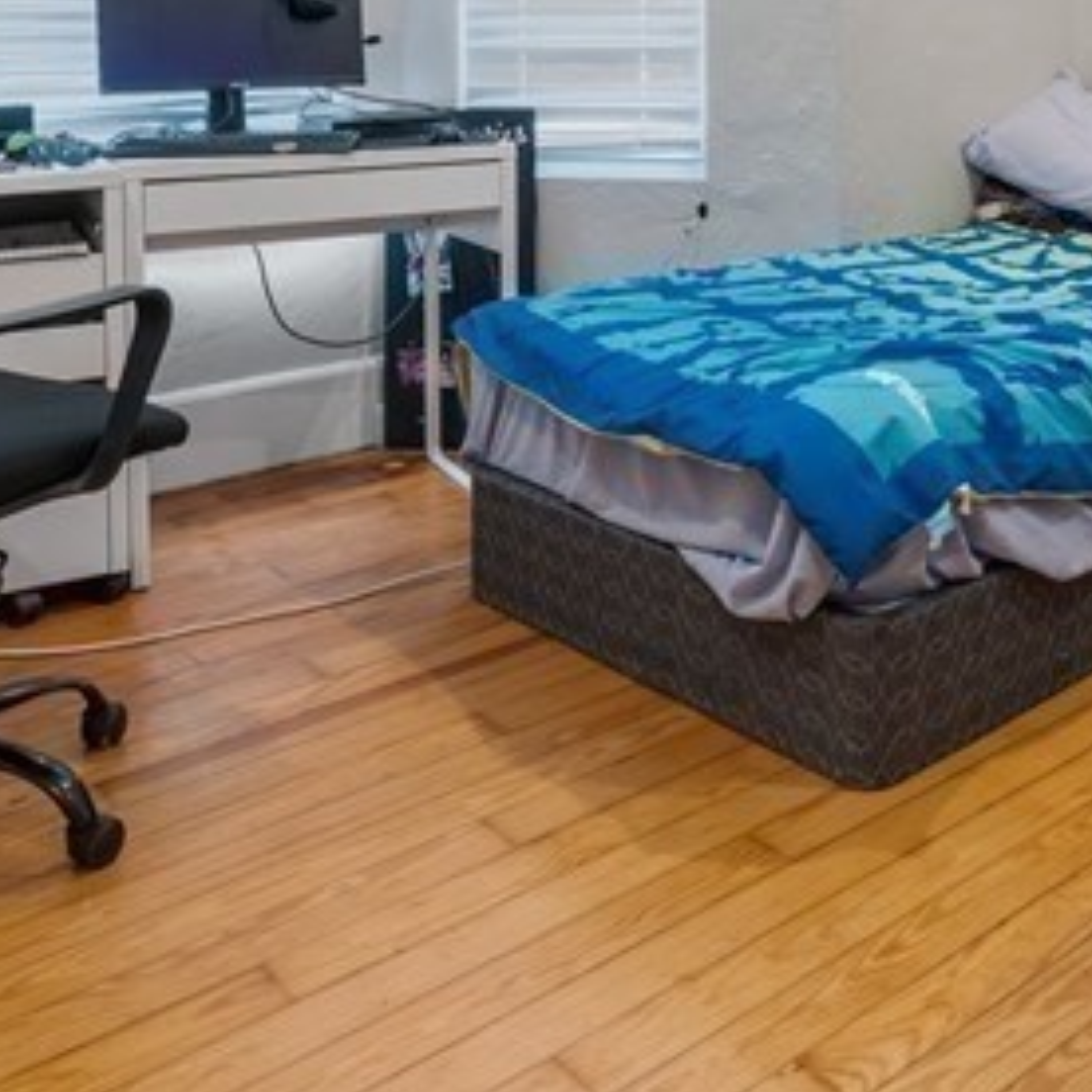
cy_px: -49
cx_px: 736
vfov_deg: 36.0
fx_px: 1463
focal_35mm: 41
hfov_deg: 40.4
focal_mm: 13
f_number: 7.1
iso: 320
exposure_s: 1/8
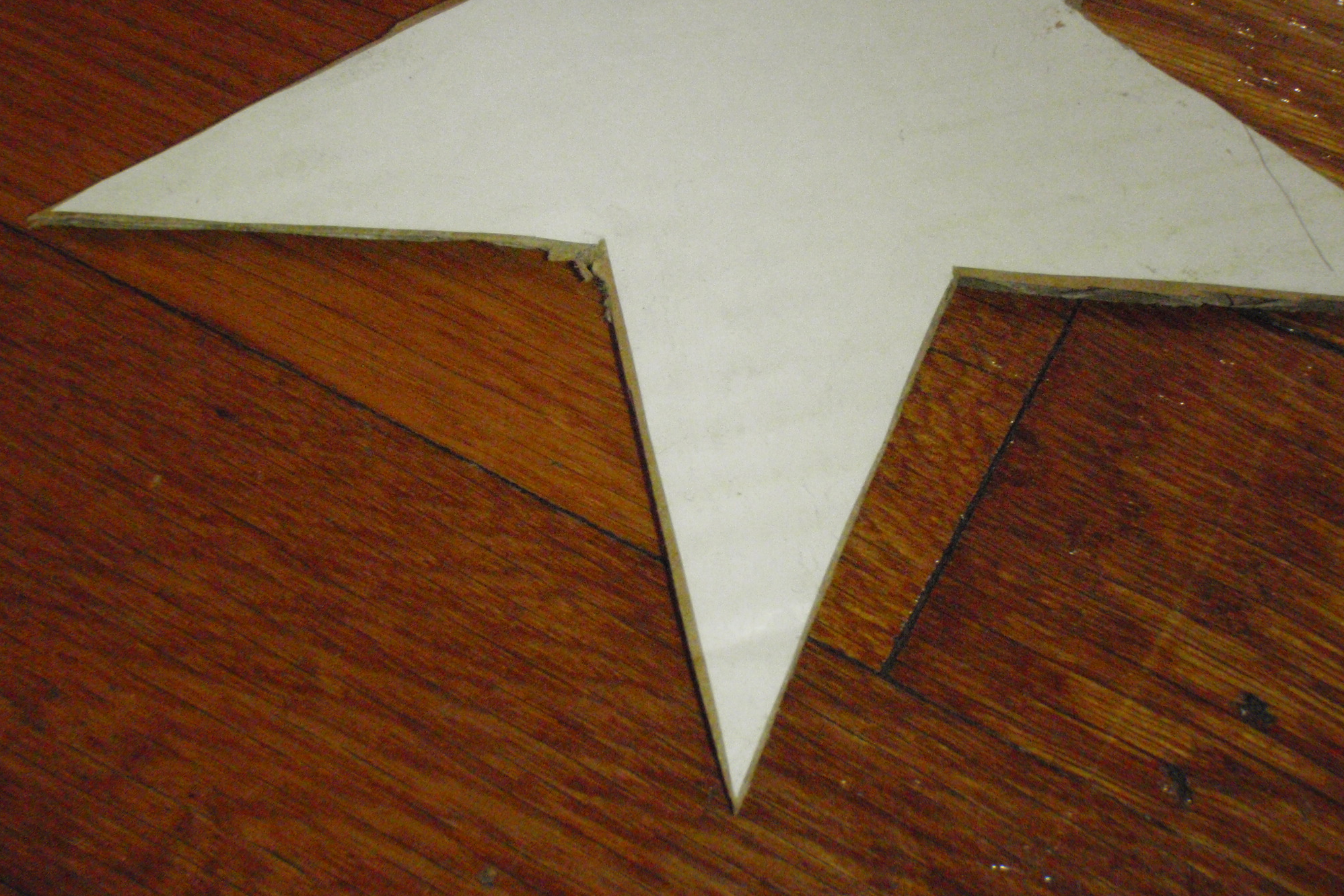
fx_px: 1792
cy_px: 261
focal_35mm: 48
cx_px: 746
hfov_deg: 41.1
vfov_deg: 27.8
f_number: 4.1
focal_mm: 6.53
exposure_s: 1/50
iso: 800
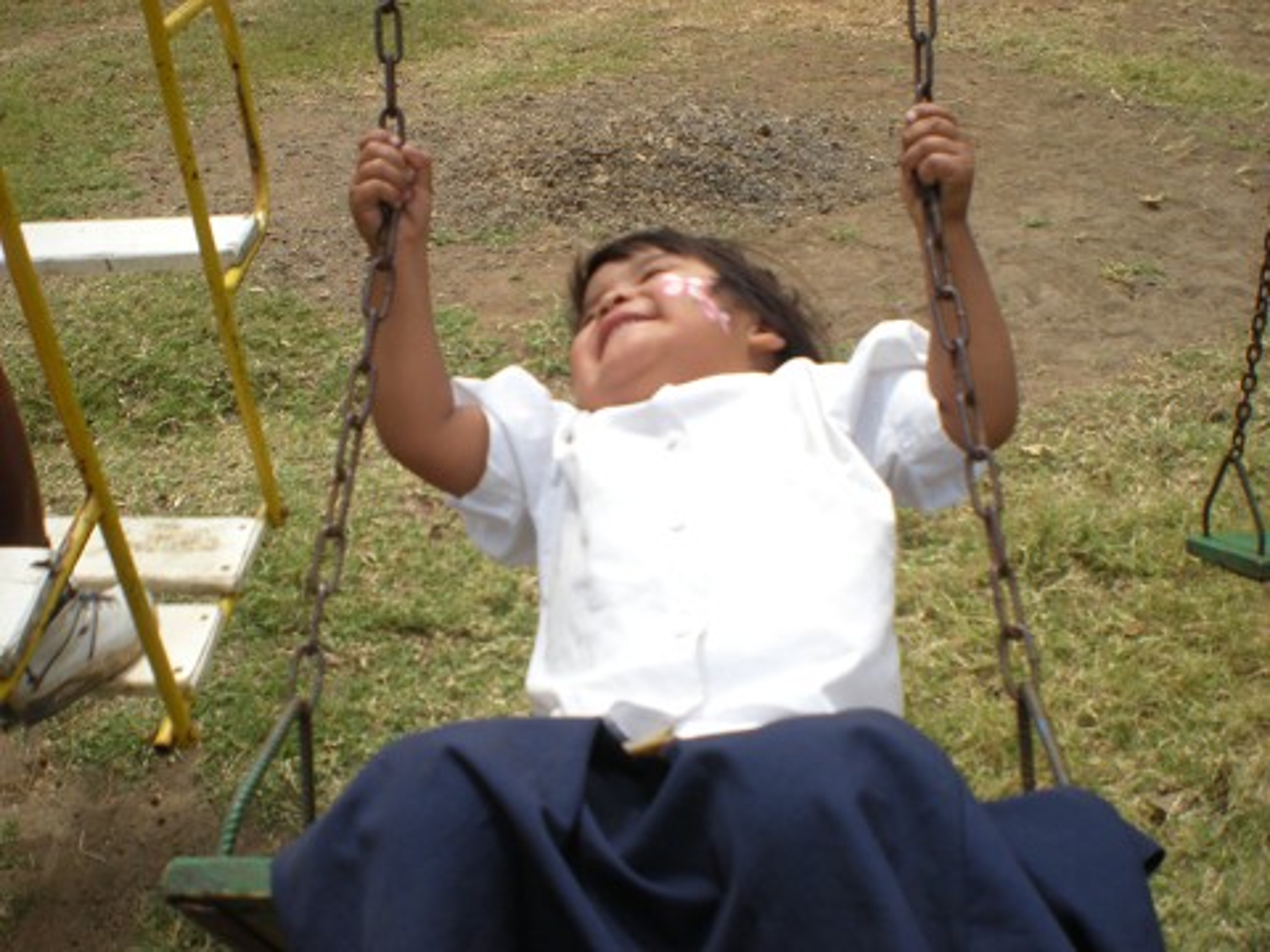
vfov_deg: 37.7
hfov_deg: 49.0
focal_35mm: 38
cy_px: 476
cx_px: 635
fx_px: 1394
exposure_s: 1/260
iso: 64
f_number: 4.6
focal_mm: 6.3
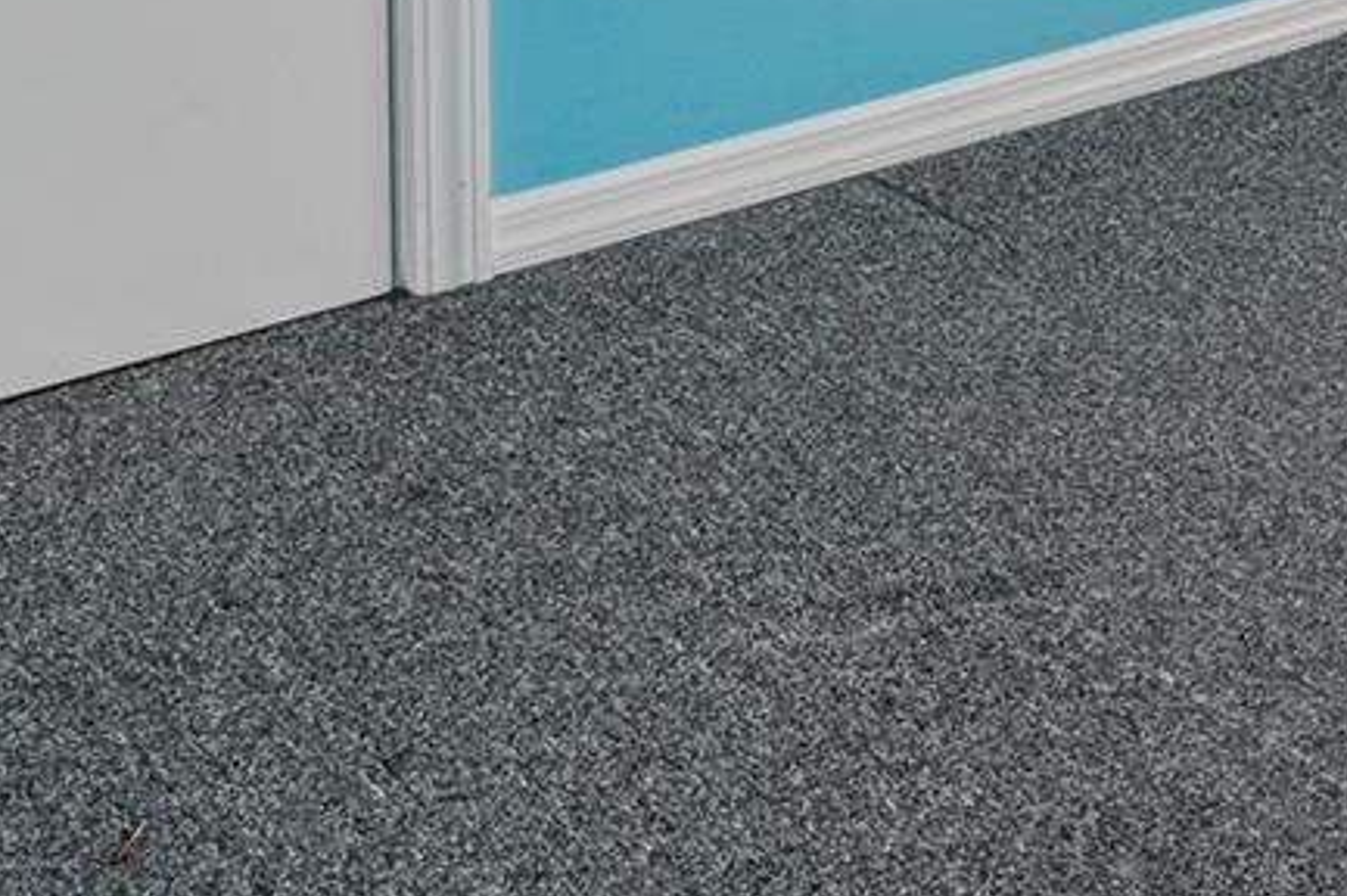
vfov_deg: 15.3
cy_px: -910
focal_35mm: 71
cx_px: 2859
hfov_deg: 17.5
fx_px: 2654
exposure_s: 1/8
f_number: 14
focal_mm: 15
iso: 640
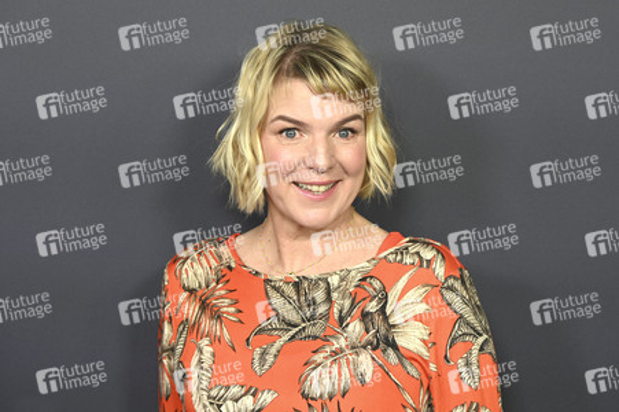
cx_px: 310
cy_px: 206
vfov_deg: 12.4
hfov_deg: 18.6
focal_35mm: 110
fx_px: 1890
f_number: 6.3
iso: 500
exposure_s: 1/160
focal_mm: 110
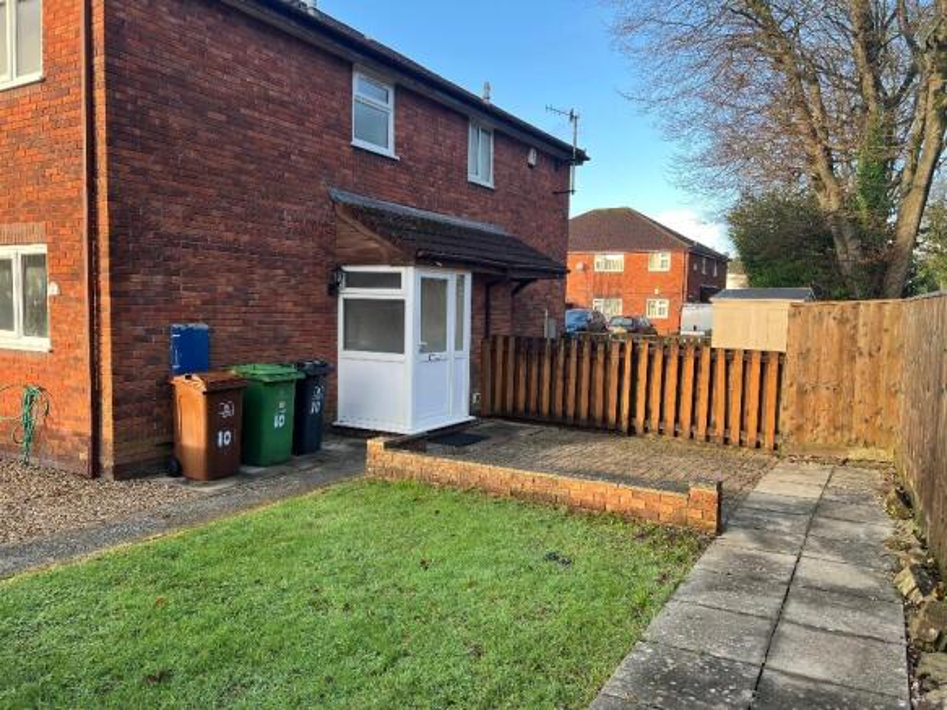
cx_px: 474
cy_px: 355
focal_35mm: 26
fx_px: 711
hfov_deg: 67.3
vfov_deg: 53.0
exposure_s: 1/247
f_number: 1.5
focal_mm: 5.7
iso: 40
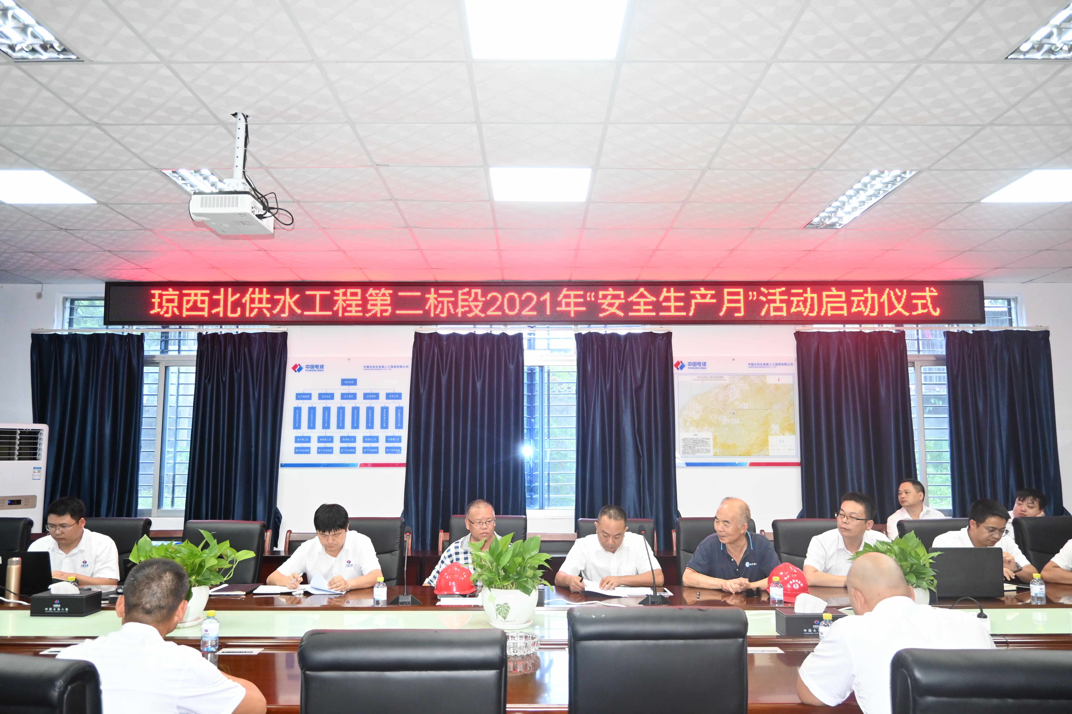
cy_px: 357
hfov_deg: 65.9
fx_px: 826
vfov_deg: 46.8
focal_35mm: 28
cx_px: 536
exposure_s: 1/200
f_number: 3.8
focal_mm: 18.5
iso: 1800
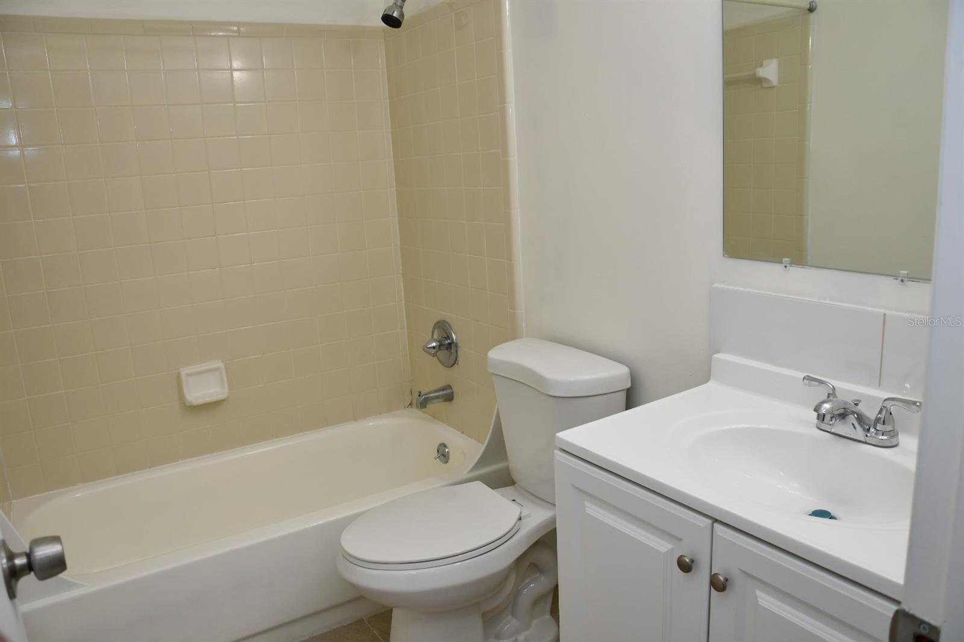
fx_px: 723
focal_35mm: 27
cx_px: 482
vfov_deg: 47.9
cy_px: 321
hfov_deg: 67.4
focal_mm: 18
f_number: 5
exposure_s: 1/100
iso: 200
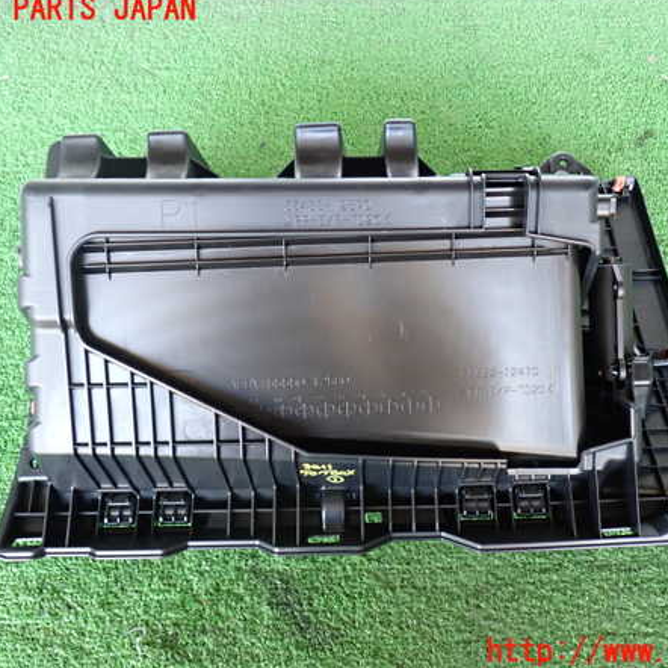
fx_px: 786
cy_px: 331
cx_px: 375
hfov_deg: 46.0
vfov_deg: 46.0
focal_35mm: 36
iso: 500
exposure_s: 1/30
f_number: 2.3
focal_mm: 5.4
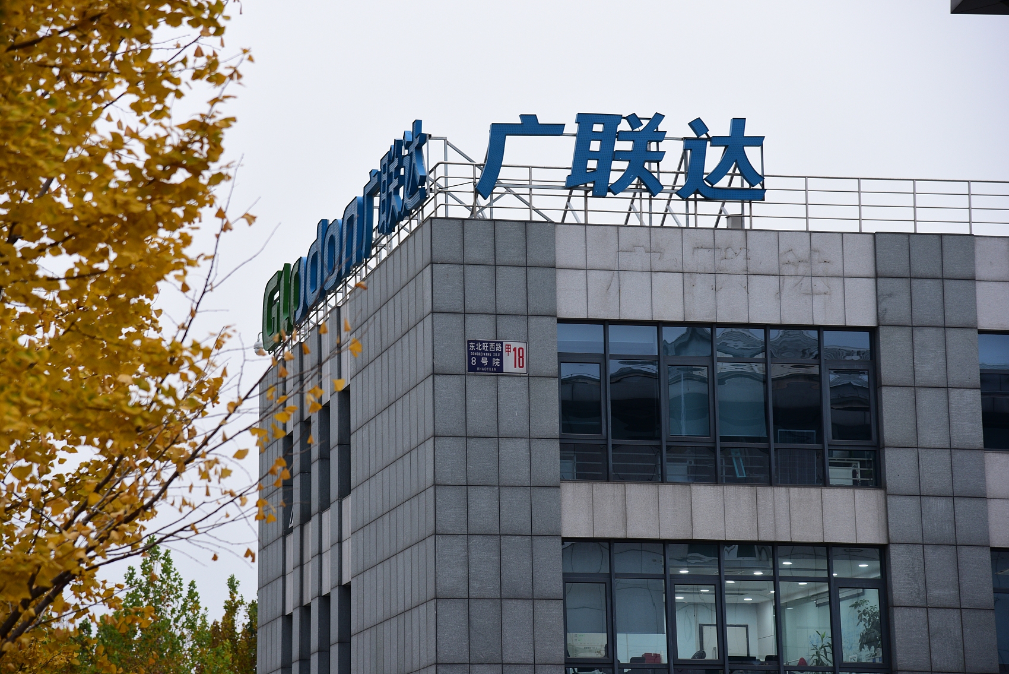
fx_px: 3084
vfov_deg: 12.5
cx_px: 504
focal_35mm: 110
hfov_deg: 18.6
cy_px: 337
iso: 320
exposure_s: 1/30
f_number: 5.6
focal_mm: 110
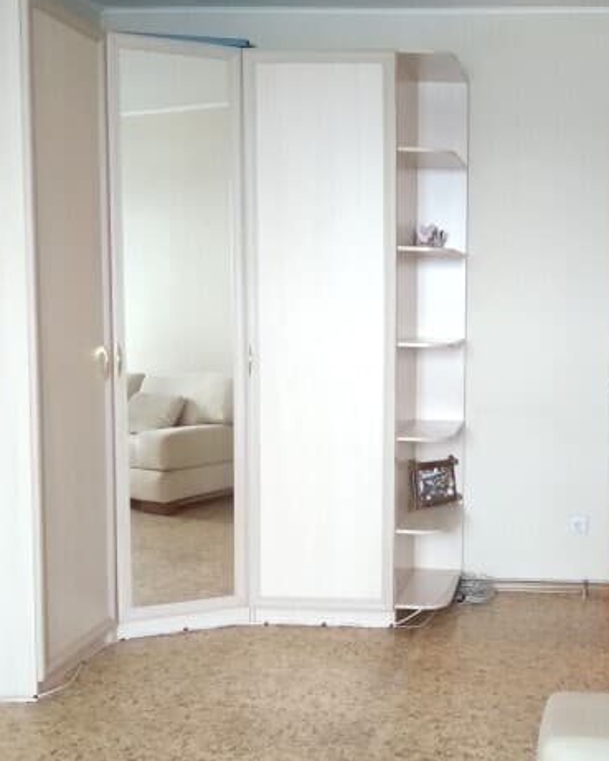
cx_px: 487
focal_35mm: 44
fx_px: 991
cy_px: 398
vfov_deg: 42.0
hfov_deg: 33.2
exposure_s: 1/33
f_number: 2.2
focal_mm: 3.82
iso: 500
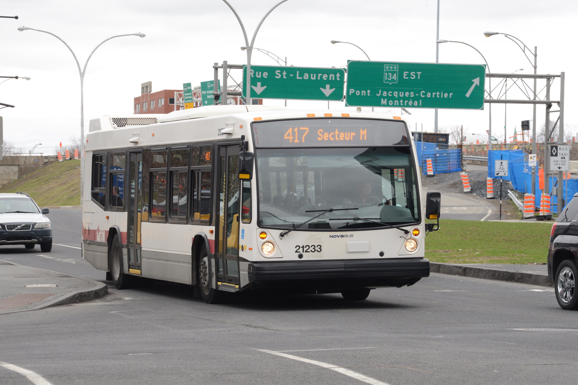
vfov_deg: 10.2
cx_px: 289
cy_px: 192
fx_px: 2167
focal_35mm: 135
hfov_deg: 15.2
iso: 1250
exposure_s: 1/250
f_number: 16
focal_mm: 135
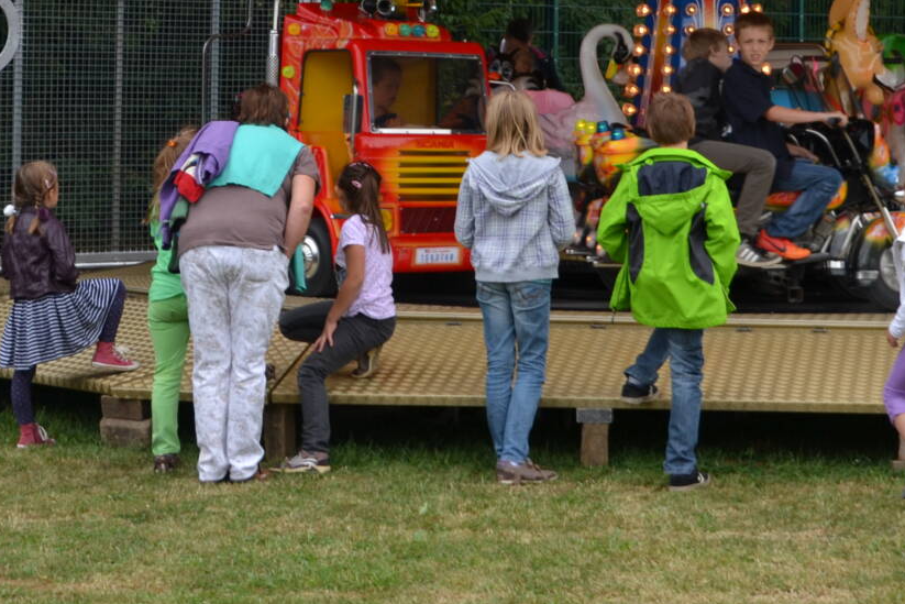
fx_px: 2816
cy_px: 8
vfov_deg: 12.1
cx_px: 673
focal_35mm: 112
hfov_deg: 18.2
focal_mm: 32
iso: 110
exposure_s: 1/125
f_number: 5.6
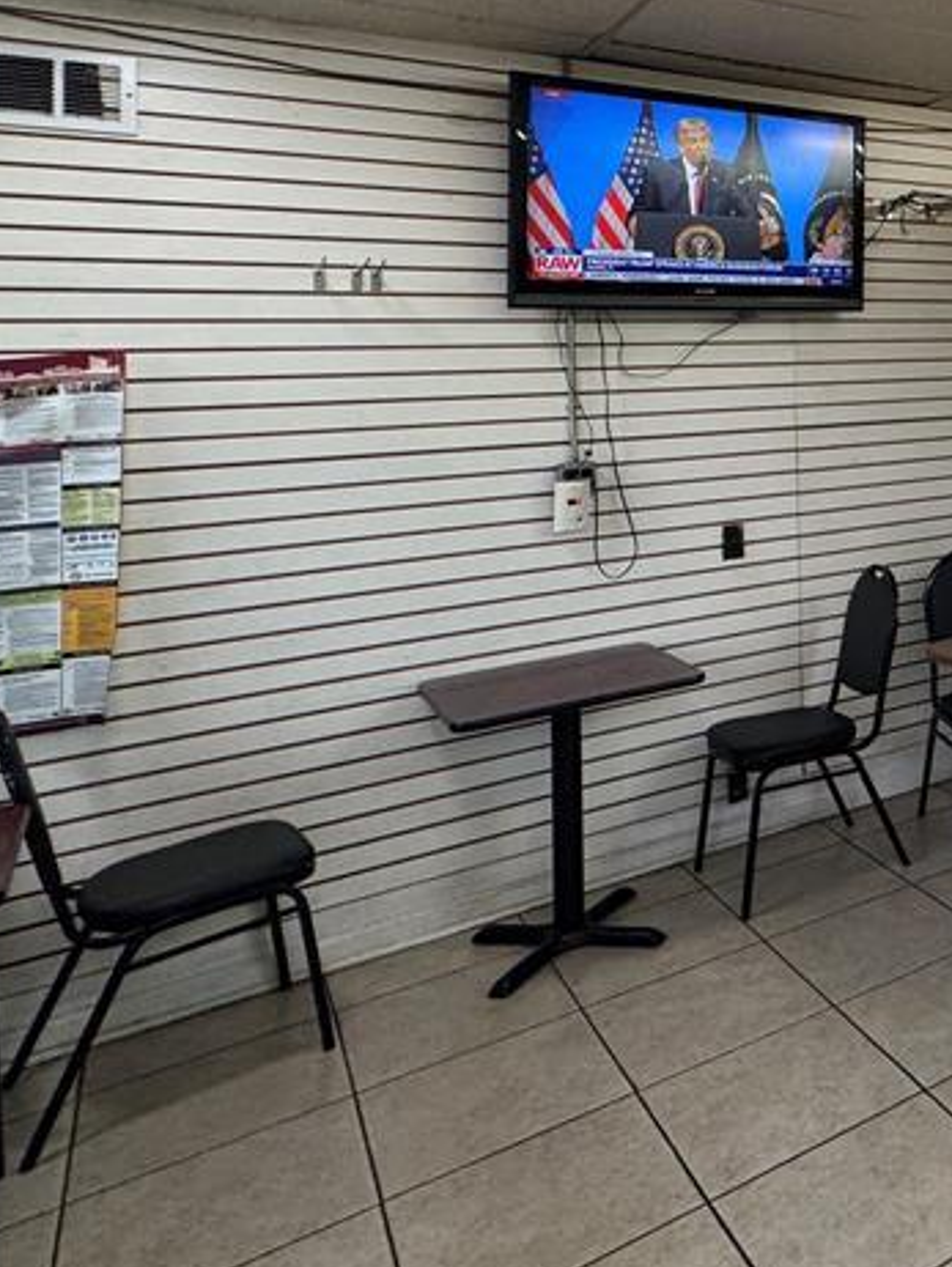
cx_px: 1199
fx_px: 1136
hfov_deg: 34.3
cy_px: 321
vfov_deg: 55.6
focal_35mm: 31
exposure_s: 1/120
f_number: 2.2
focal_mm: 2.22
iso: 100
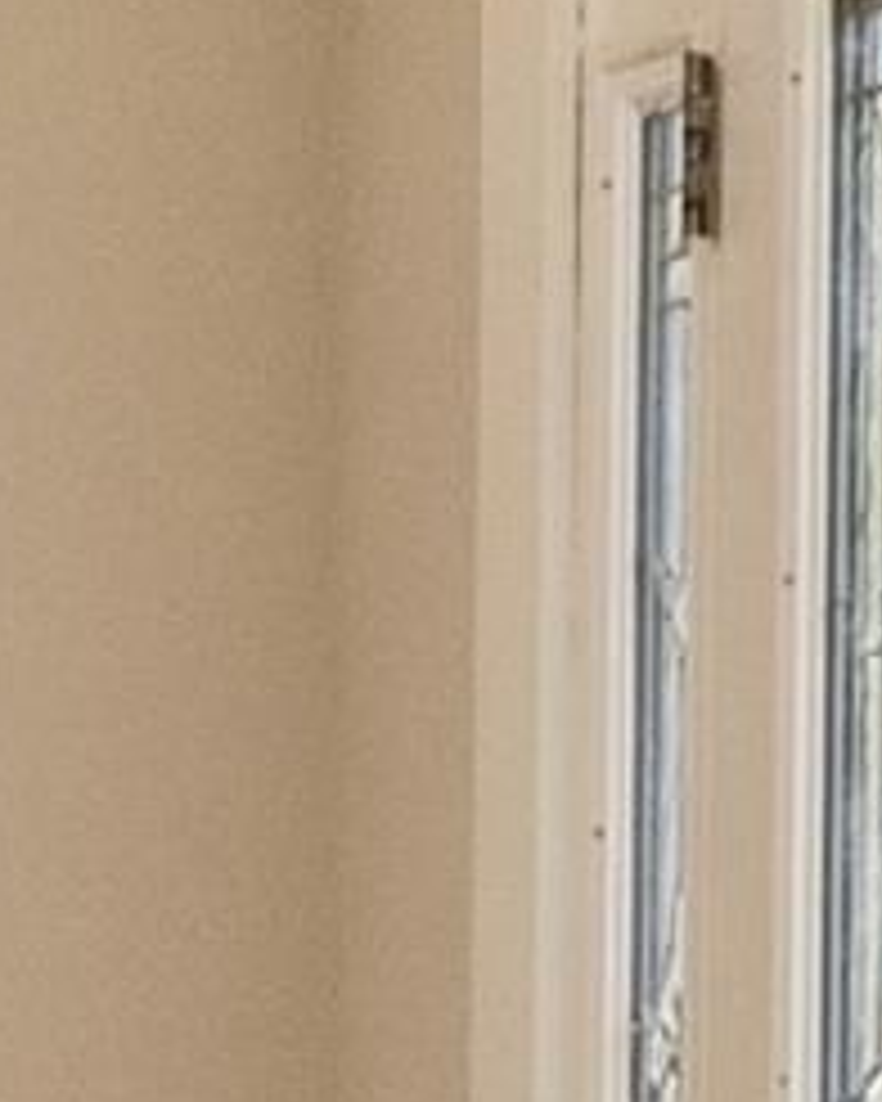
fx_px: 13313
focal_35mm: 408
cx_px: -3082
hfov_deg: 3.5
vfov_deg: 4.7
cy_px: 1675
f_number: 2.8
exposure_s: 1/1600
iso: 400
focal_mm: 35
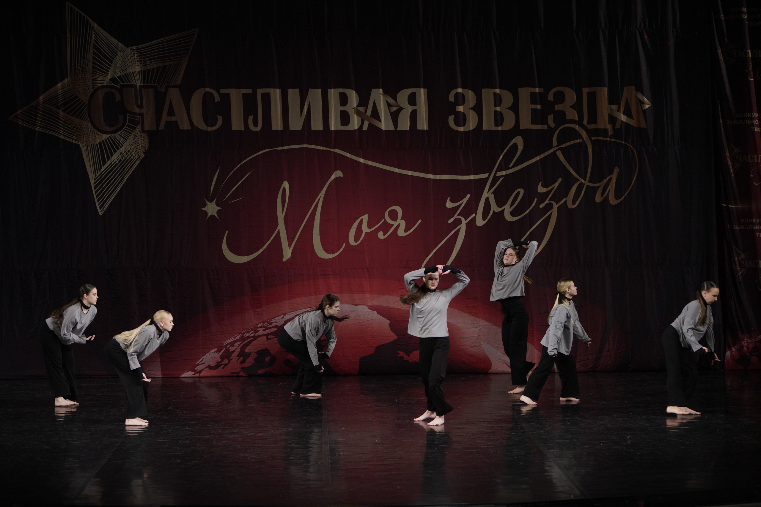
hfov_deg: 18.6
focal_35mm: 110
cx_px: 380
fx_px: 2325
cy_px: 254
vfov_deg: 12.5
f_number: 3.2
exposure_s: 1/500
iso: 2000
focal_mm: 110
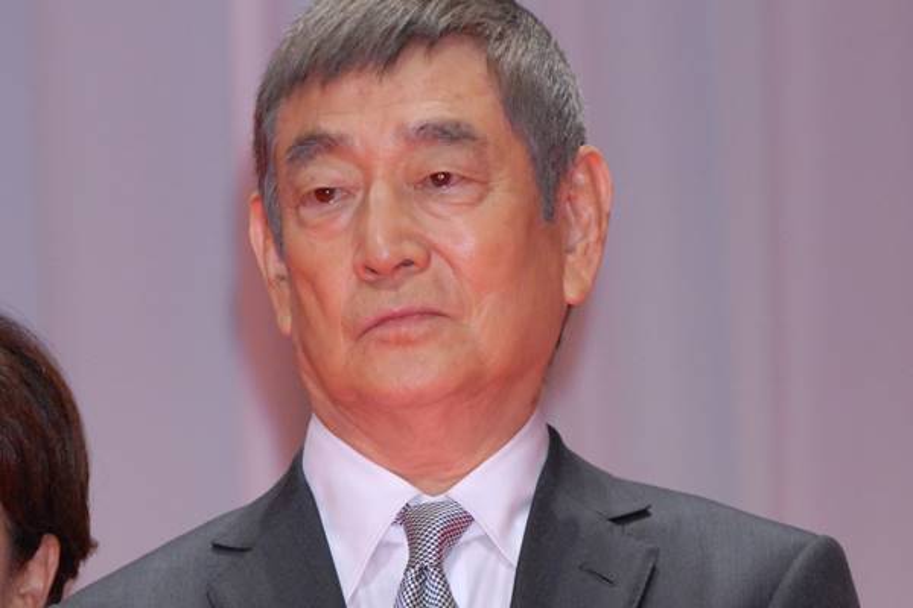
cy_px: 304
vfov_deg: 4.8
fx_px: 7227
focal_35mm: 285
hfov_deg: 7.2
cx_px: 456
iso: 1000
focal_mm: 190
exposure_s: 1/250
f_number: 5.6
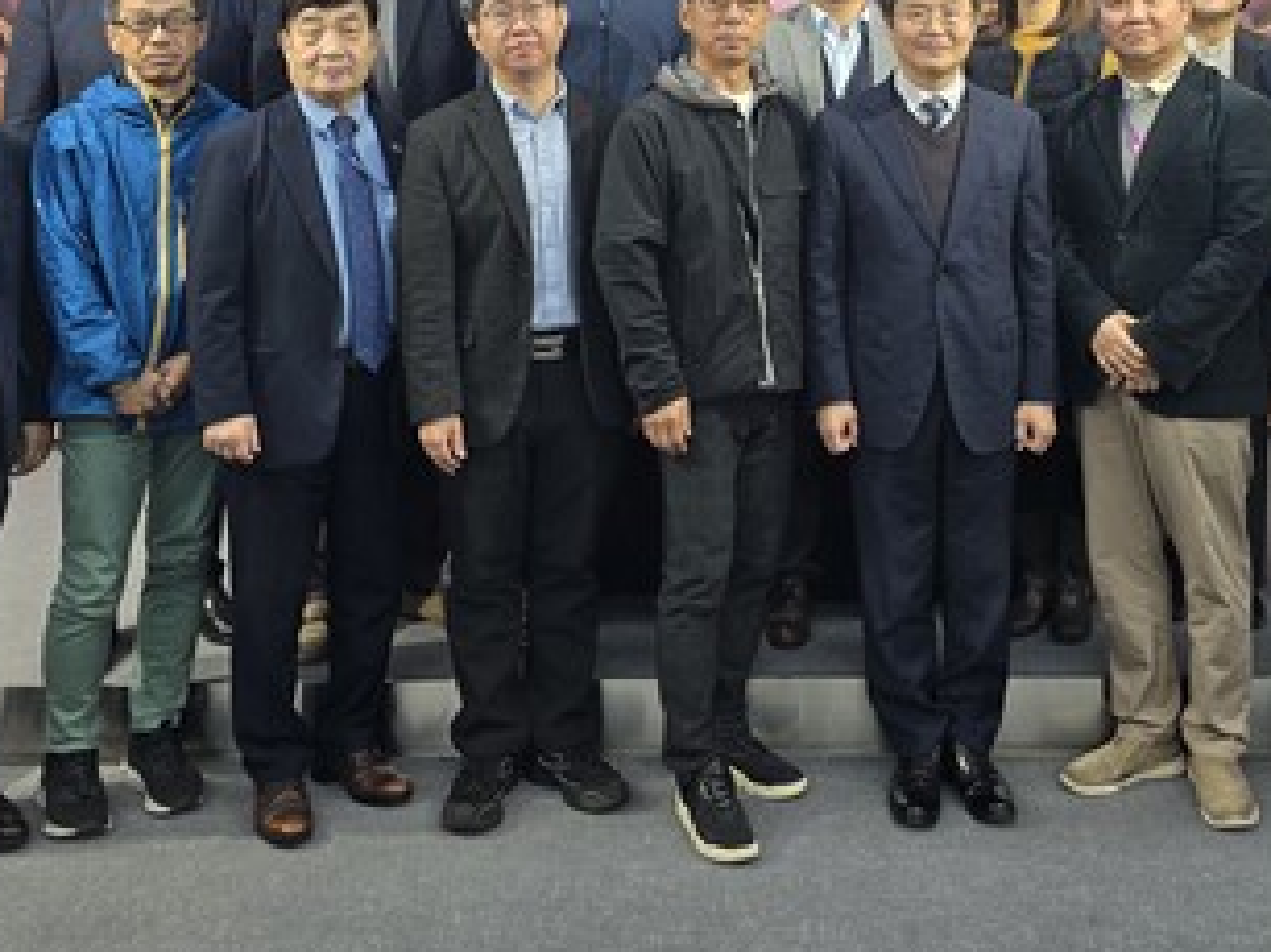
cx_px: 782
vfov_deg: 30.4
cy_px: 54
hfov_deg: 41.8
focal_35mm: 45
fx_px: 1652
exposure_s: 1/120
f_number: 1.7
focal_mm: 6.3
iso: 100
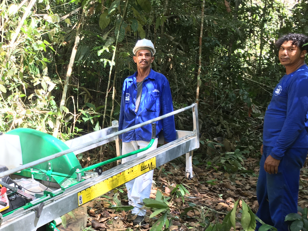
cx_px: 62
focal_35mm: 50
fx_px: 445
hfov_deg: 36.9
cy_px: 130
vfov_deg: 29.1
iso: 25
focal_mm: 4.15
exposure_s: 1/30
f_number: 2.2
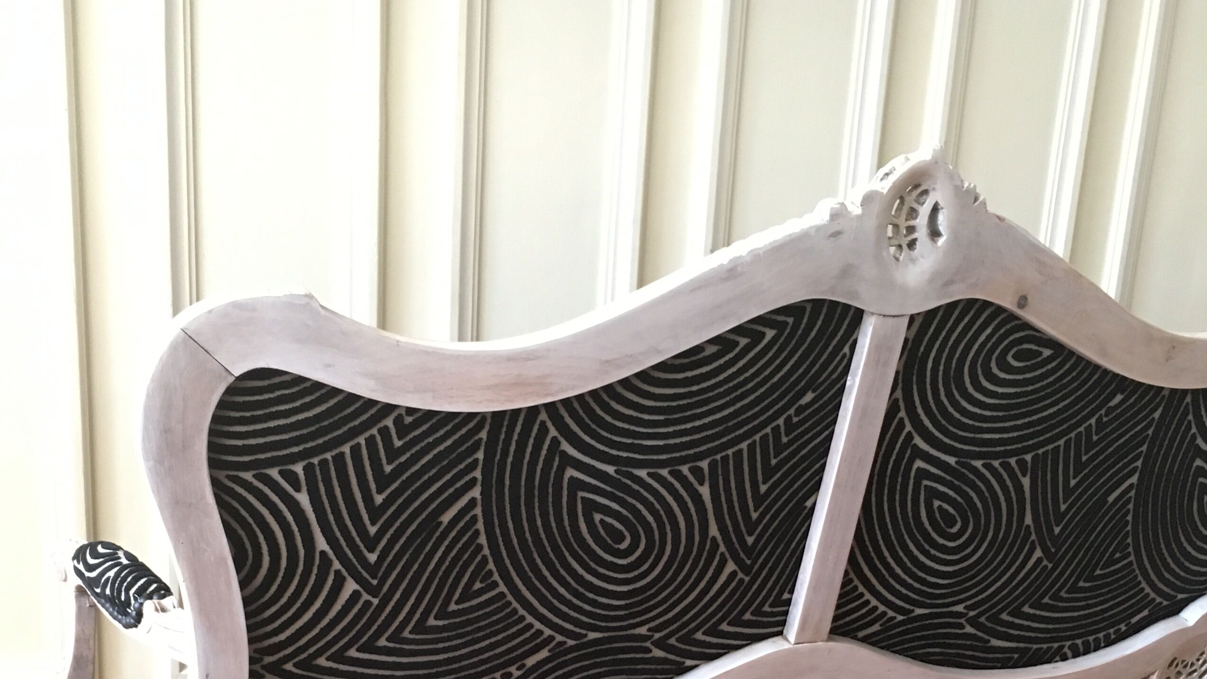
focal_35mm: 50
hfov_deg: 41.3
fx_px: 1600
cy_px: 661
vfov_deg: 23.1
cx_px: 546
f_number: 2.2
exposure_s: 1/33
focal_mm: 4.15
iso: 200
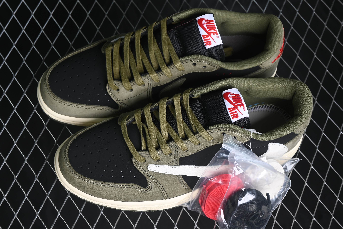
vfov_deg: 18.2
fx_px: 715
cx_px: 172
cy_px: 114
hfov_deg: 27.0
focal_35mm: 75
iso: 160
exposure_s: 1/50
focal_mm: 50
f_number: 6.3
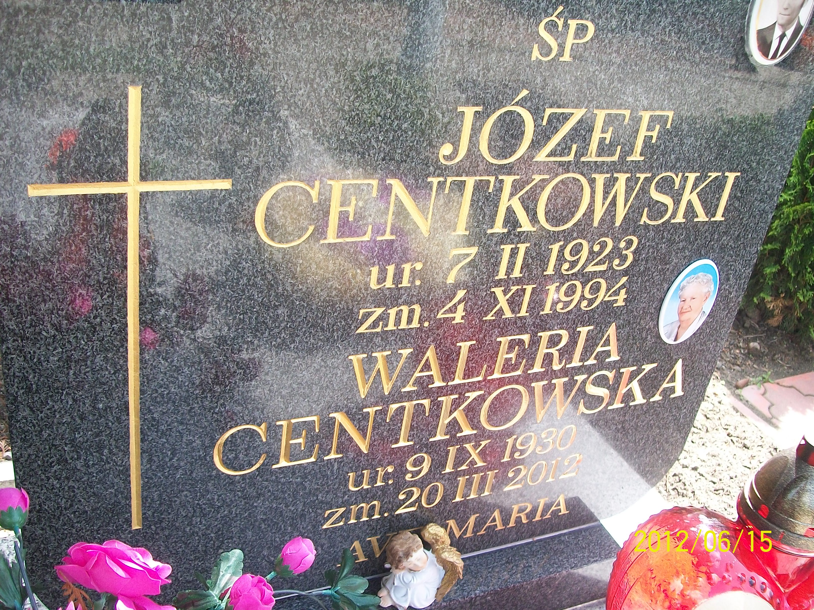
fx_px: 847
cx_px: 407
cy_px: 305
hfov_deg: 51.4
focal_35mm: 36
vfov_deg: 39.7
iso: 80
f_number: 2.7
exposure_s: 1/160
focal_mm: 6
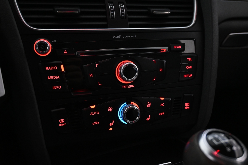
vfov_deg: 40.0
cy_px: 82
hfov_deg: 57.2
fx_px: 227
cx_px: 124
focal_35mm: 33
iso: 2500
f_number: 4
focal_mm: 22
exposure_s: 1/40
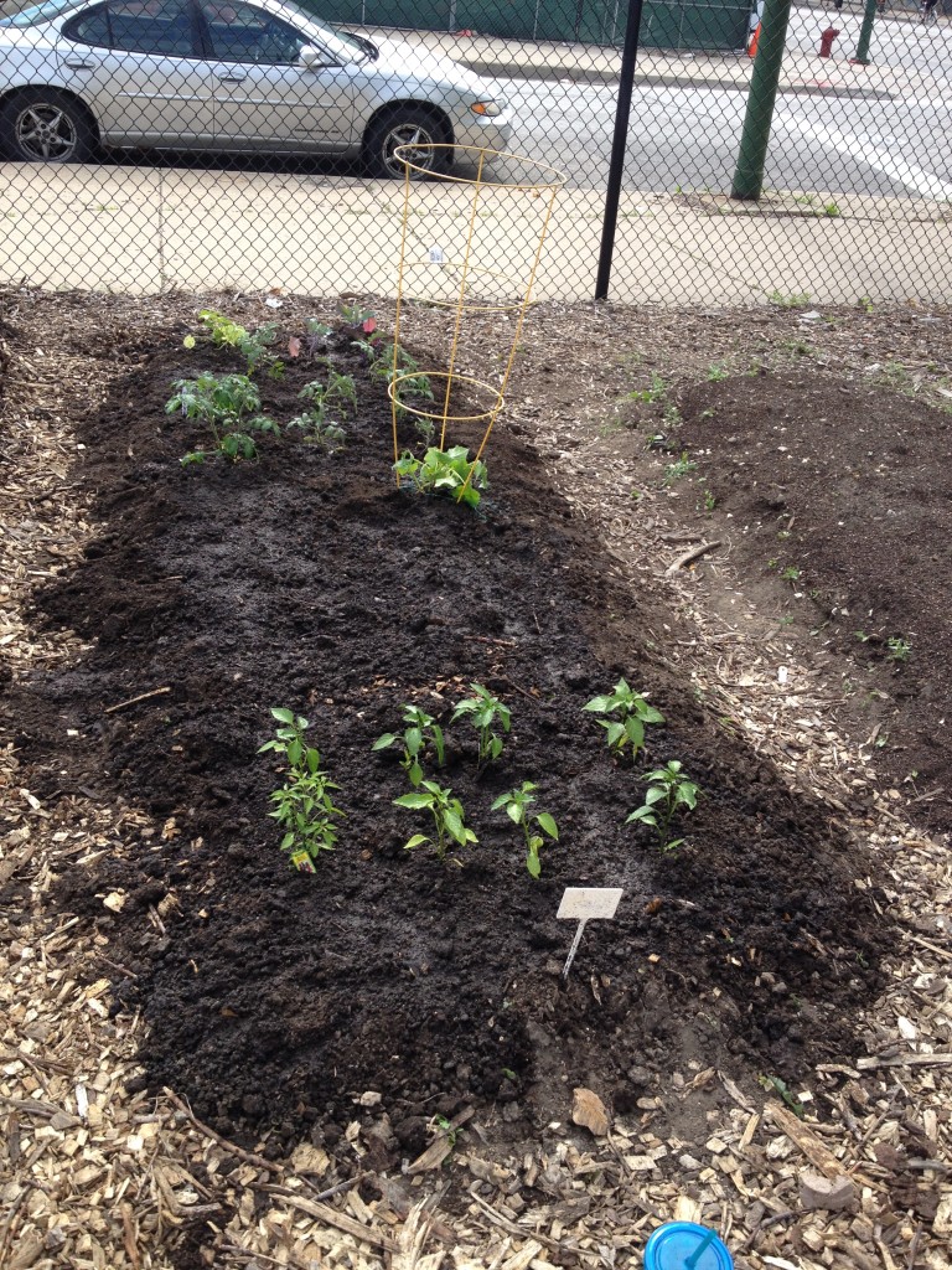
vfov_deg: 52.6
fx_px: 1283
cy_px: 635
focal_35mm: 35
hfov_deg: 40.7
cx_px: 476
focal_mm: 4.28
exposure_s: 1/552
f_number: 2.4
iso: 50
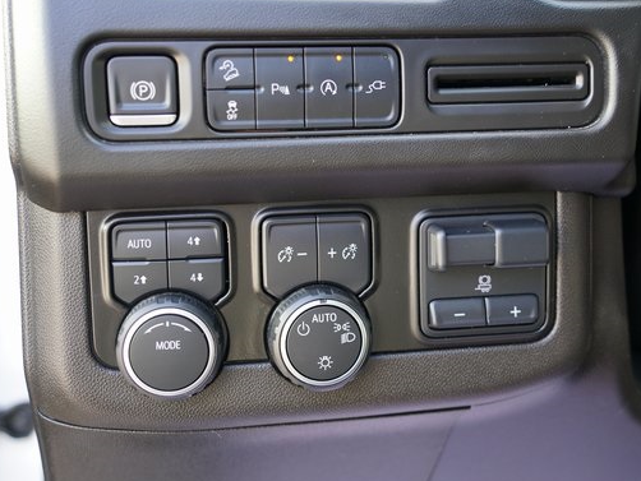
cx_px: 318
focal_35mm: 49
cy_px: 239
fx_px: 908
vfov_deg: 29.7
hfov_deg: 38.9
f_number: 4
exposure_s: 1/60
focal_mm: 40
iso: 400
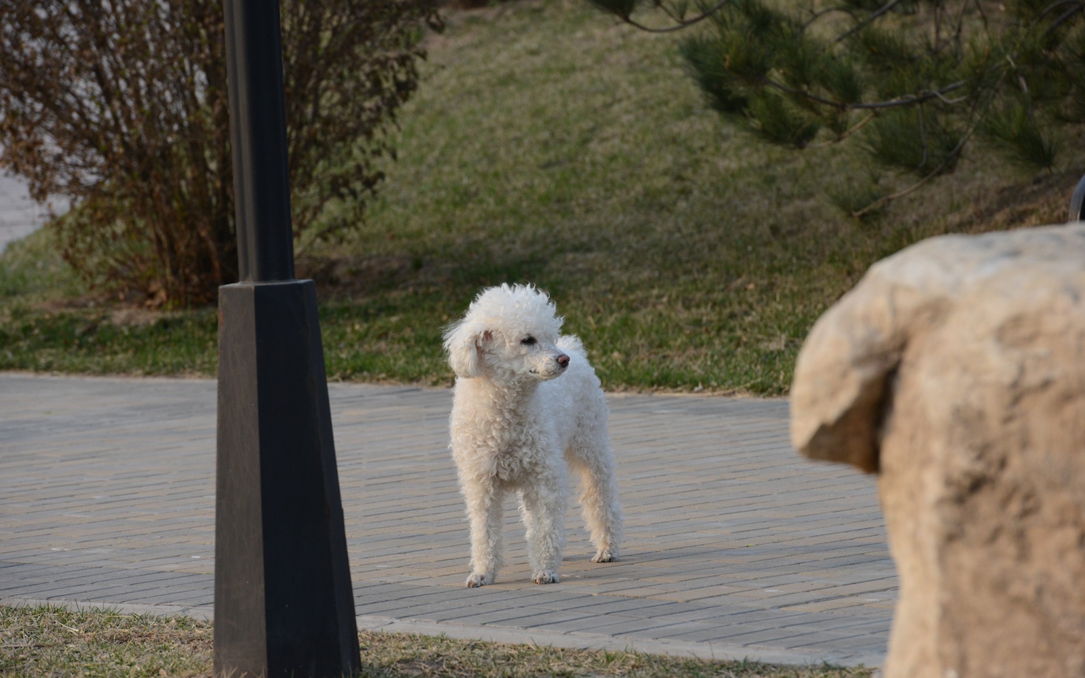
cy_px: 361
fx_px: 6062
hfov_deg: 10.2
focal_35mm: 205
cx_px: 541
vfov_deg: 6.4
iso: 1600
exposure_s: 1/1000
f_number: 8
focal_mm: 200
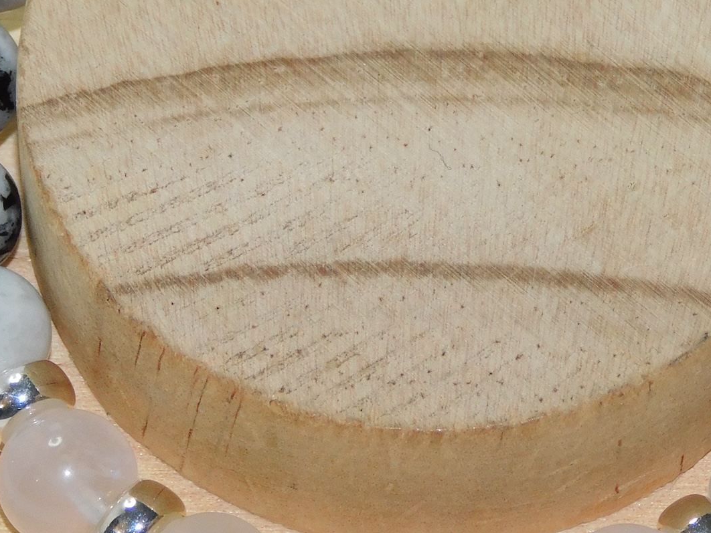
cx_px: 422
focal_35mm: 433
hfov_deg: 4.6
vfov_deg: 3.4
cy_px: 101
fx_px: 8896
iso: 200
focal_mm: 32.7
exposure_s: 1/60
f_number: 5.4
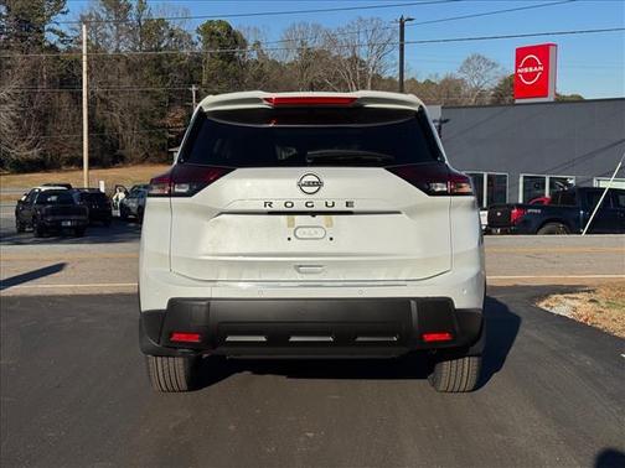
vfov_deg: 30.3
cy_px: 234
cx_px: 312
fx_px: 867
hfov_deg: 39.7
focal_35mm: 48
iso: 64
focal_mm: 6.76
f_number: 1.78
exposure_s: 1/12500
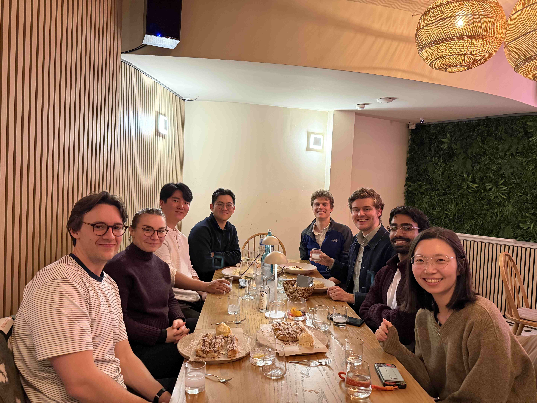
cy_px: 202
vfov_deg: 56.8
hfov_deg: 71.6
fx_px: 372
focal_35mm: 24
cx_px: 268
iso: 800
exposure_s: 1/33
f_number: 1.78
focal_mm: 6.76
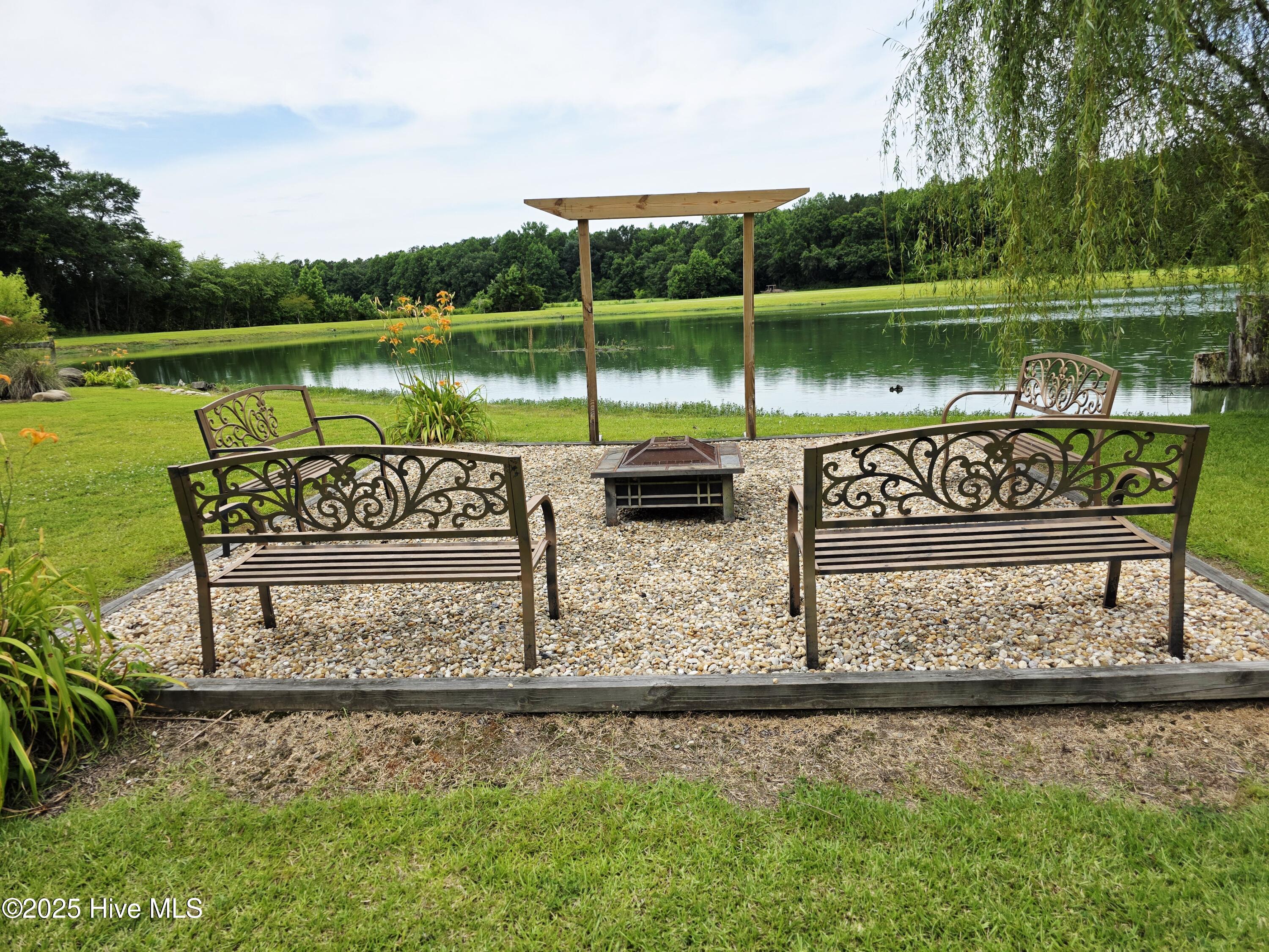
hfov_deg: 73.9
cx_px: 634
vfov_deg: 58.9
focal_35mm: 23
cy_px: 476
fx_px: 843
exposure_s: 1/5000
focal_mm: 6.3
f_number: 1.7
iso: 80
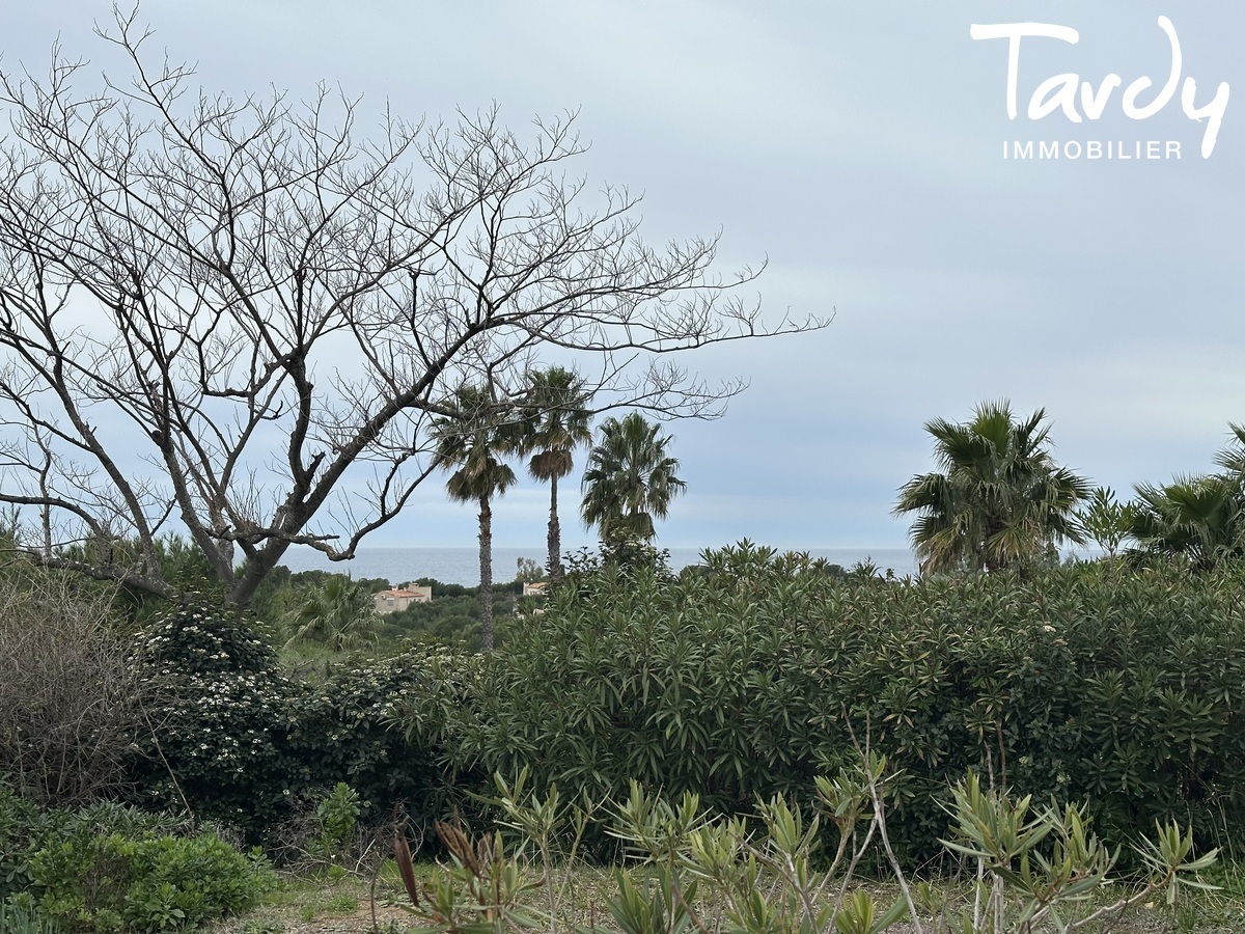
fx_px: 1726
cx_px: 622
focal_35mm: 48
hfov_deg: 39.7
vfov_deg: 30.3
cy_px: 467
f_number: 1.78
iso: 64
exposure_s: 1/1880
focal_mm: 6.86
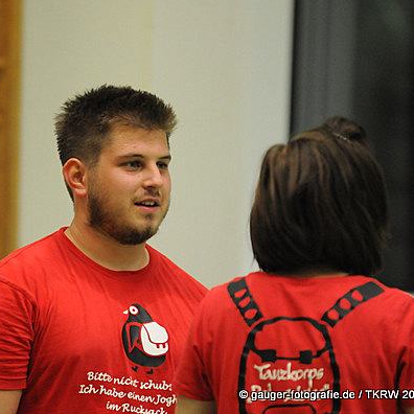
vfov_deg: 4.5
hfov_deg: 4.5
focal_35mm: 386
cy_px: 206
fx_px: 5223
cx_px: 131
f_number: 2.8
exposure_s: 1/200
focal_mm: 200
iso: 2000
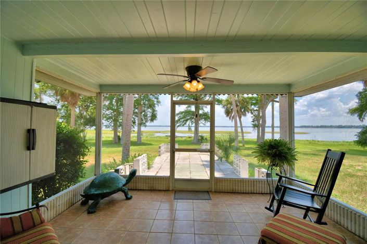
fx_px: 153
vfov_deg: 77.2
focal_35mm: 15
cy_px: 122
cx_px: 184
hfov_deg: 100.4
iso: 110
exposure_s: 1/500
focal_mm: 10
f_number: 4.5
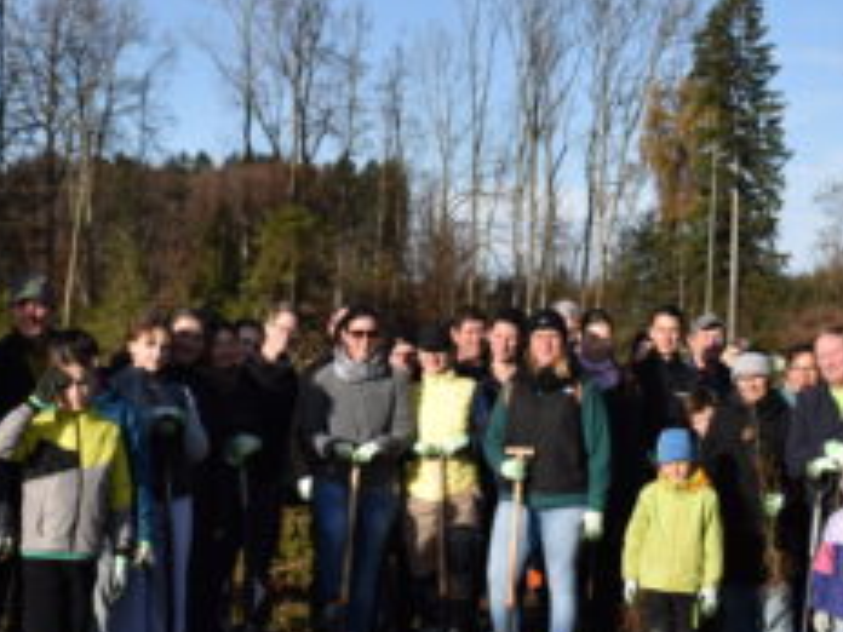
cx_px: 509
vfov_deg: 15.2
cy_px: 280
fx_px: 2362
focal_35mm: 97
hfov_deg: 20.2
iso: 400
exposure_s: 1/4000
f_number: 4.5
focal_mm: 26
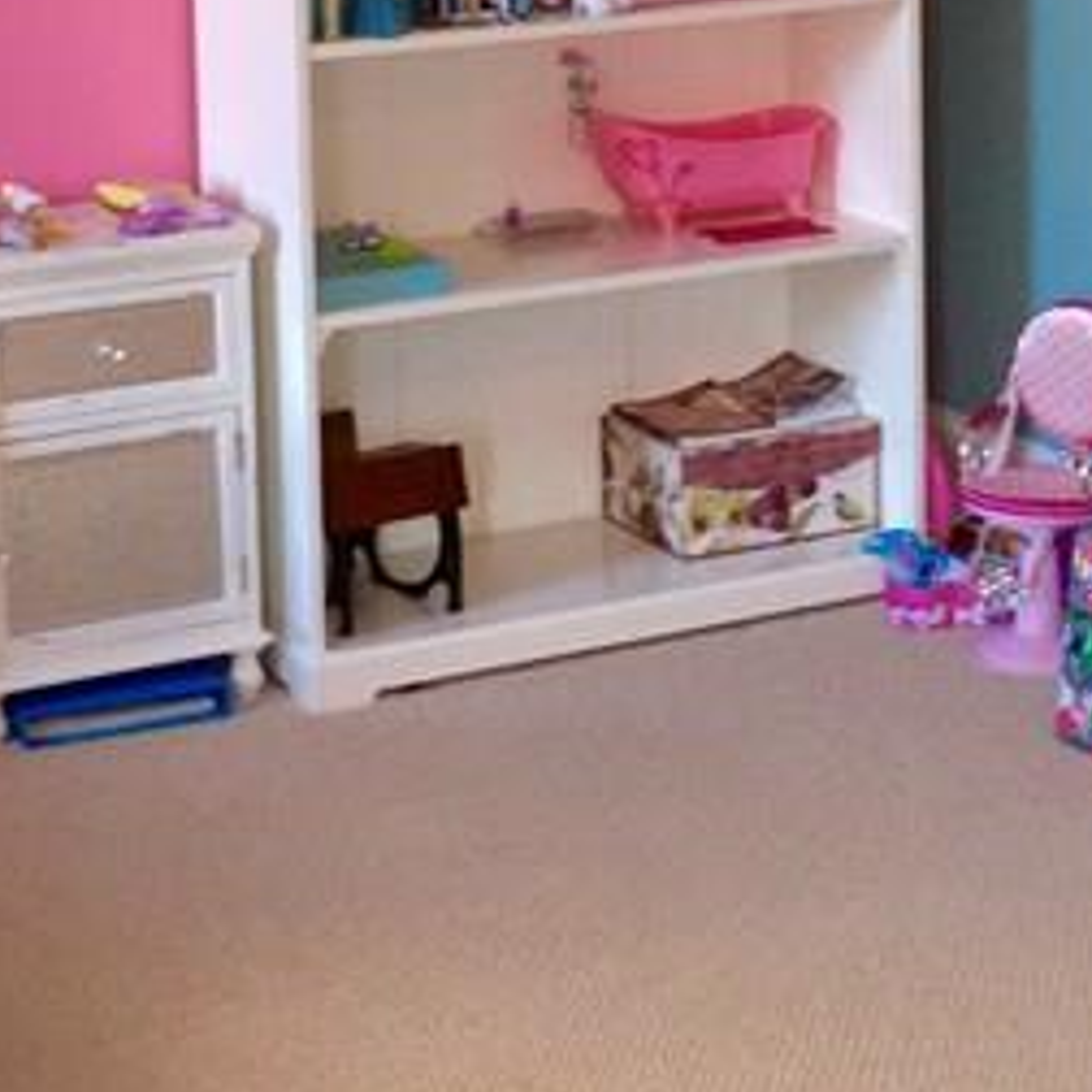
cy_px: 0
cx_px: 880
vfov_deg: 16.4
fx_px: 3712
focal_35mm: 104
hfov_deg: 16.6
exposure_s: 1/24
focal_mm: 4.15
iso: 80
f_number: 2.2
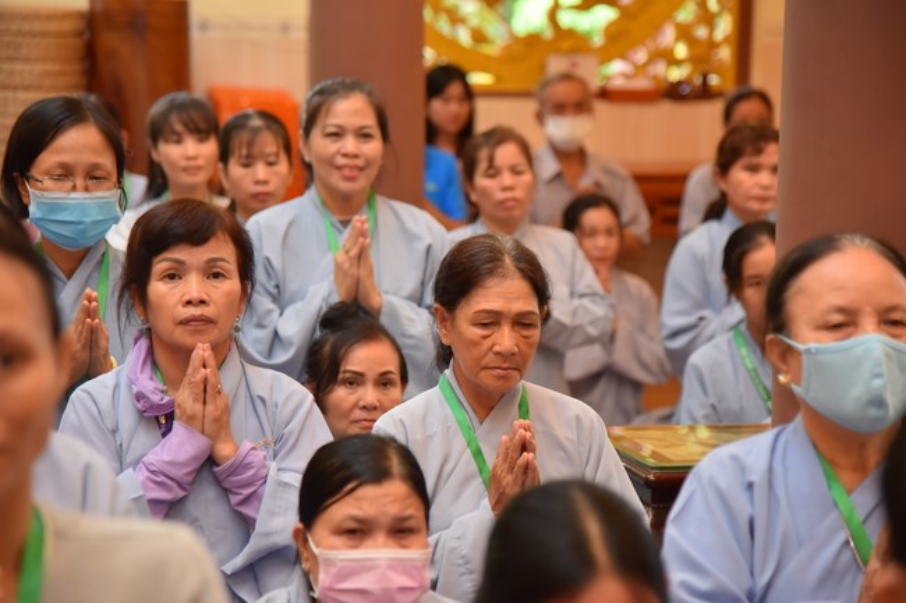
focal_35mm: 100
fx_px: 2516
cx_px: 453
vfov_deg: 13.7
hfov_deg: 20.4
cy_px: 302
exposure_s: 1/125
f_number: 4.5
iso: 1600
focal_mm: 100
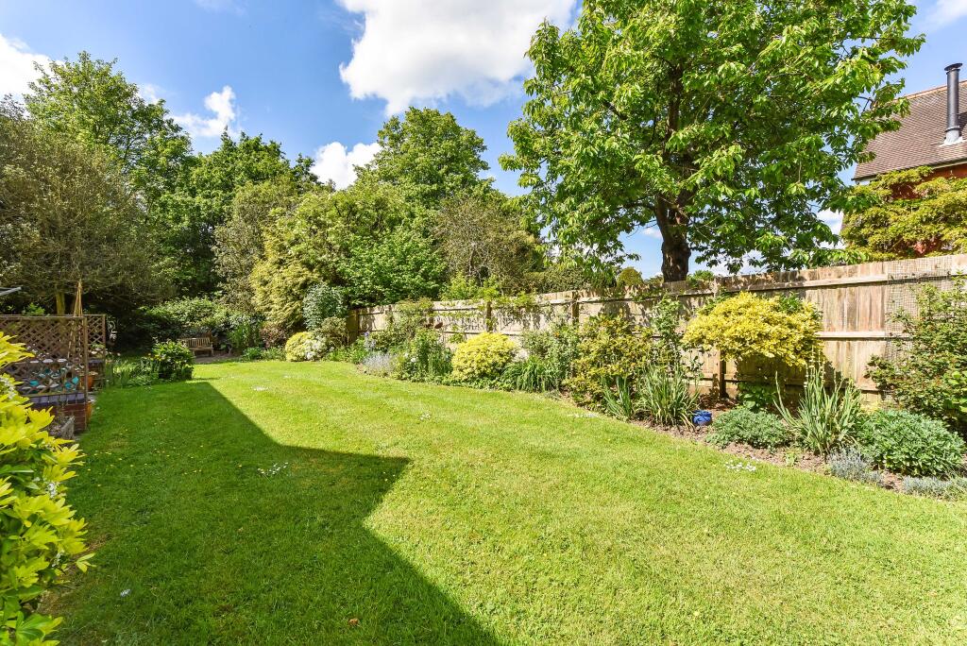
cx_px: 484
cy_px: 323
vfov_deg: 77.4
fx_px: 403
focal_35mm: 15
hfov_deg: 100.4
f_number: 9
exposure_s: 1/640
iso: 640
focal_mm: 15
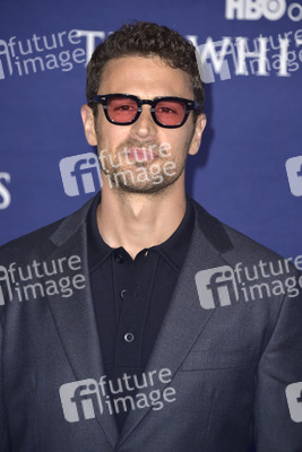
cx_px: 151
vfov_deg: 8.9
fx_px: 2891
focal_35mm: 230
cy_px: 226
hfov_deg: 6.0
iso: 800
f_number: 6.3
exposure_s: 1/250
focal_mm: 230
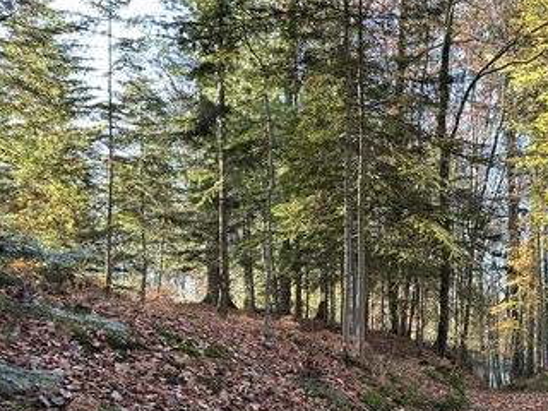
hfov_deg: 38.6
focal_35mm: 45
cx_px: 510
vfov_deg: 31.4
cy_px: 324
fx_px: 712
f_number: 1.78
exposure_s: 1/121
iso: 100
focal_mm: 6.86
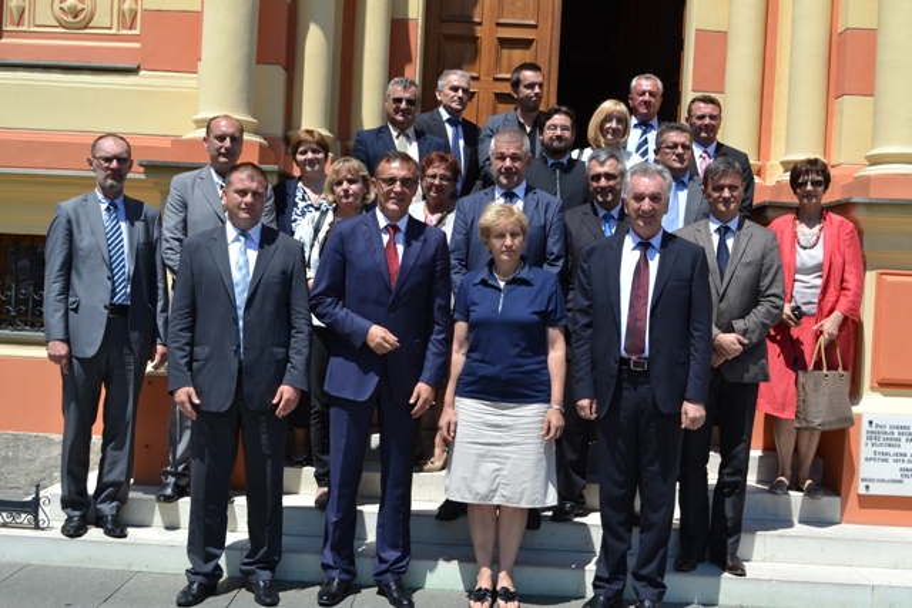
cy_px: 304
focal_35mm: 42
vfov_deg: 31.9
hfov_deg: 46.4
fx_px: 1064
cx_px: 456
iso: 100
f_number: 8
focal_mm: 28
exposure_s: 1/250
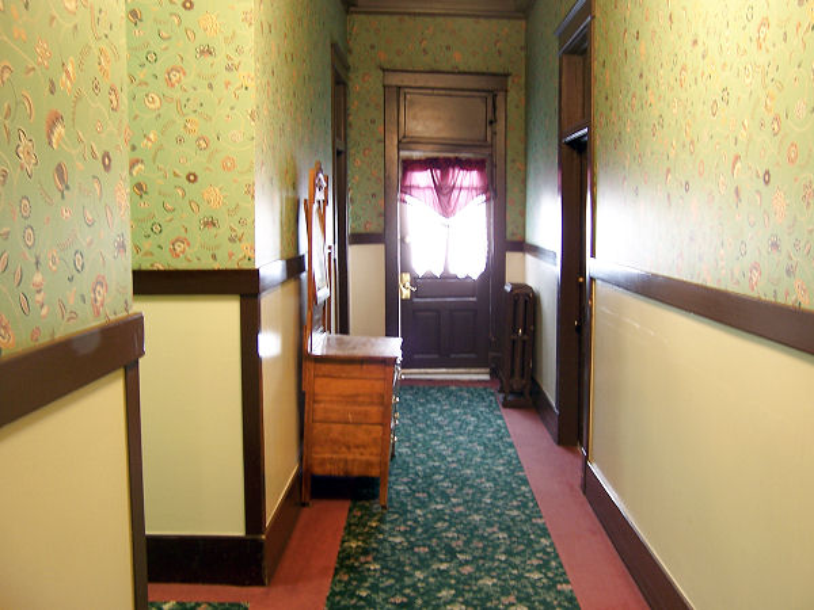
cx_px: 407
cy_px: 305
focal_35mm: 33
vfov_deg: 42.9
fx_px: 776
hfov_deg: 55.4
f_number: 3.4
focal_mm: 5.5
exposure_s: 1/2
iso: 80
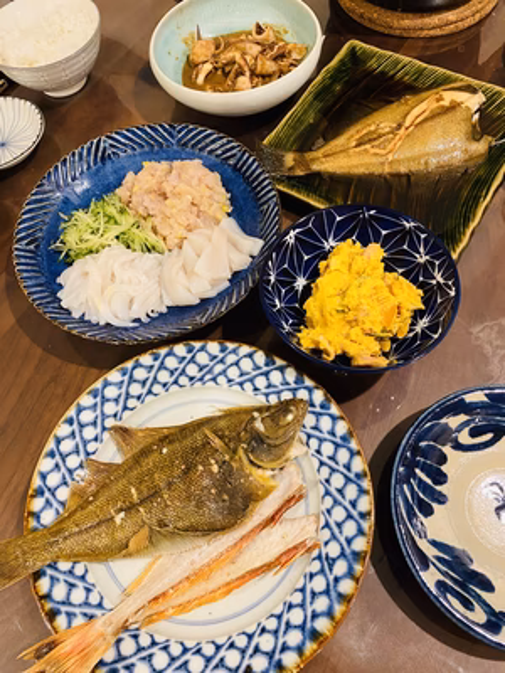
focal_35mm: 26
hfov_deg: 53.1
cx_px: 252
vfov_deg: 67.3
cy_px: 336
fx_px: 506
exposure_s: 1/50
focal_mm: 4.25
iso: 320
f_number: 1.8
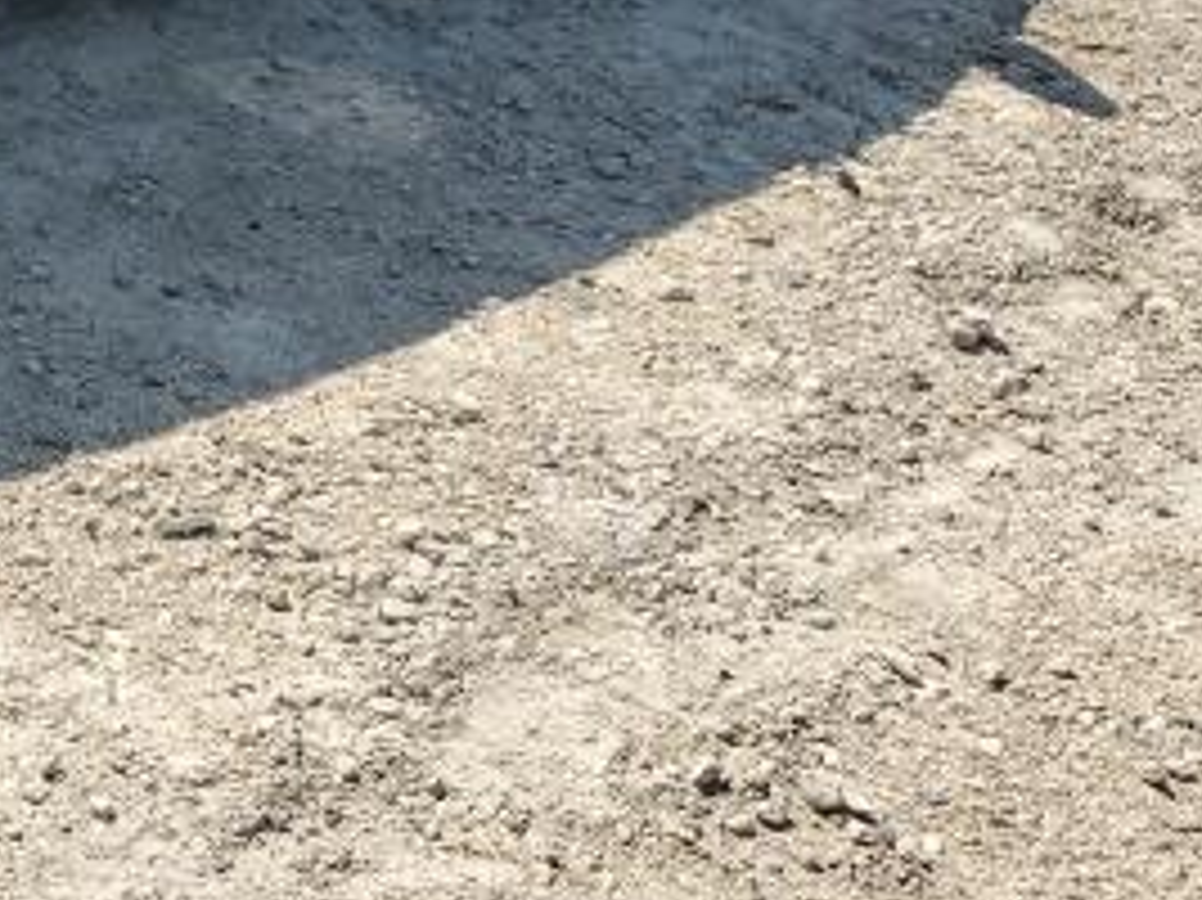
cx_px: -419
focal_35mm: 78
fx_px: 2707
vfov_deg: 17.3
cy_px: -382
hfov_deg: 22.1
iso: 50
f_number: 1.5
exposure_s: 1/2500
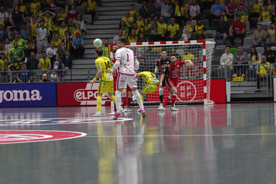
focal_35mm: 172
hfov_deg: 12.0
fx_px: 1318
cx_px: 138
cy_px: 92
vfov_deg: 8.0
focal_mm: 115
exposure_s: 1/400
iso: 1250
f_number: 3.2
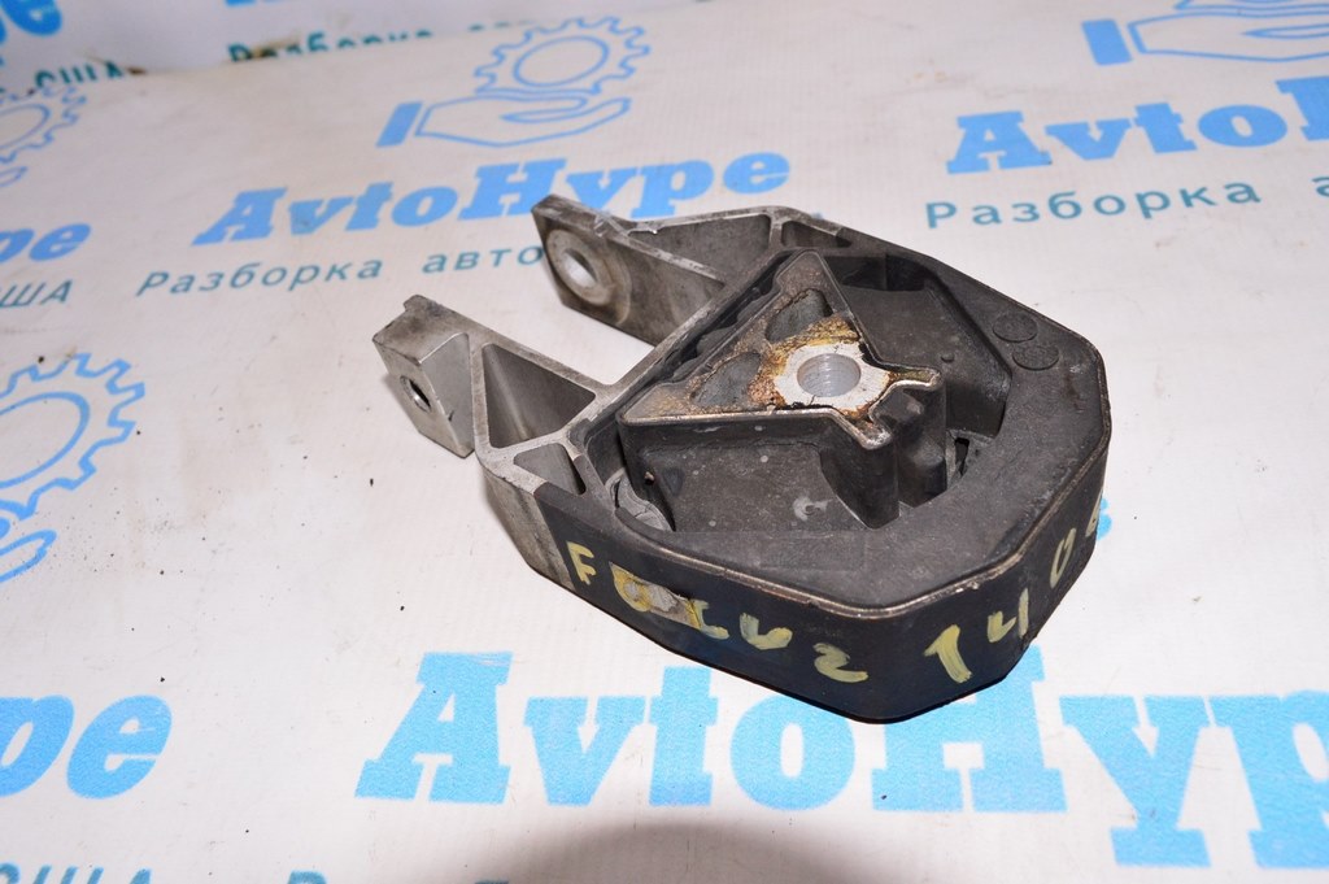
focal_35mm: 27
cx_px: 664
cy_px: 442
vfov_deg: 47.9
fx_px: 996
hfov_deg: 67.4
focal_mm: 18
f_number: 8
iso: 1600
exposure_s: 1/200
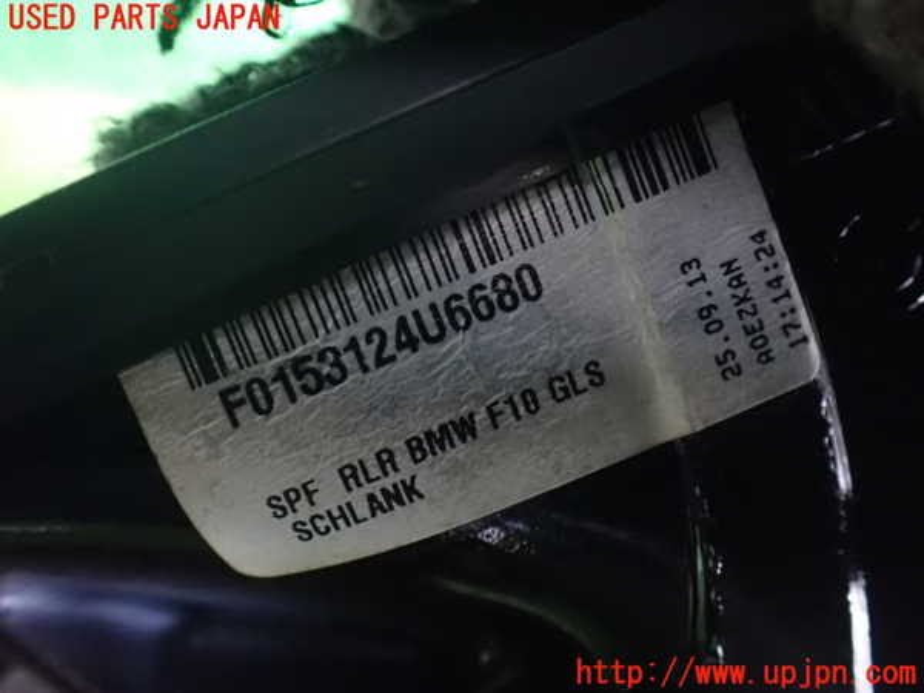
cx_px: 462
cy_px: 346
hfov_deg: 60.0
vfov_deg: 46.8
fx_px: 801
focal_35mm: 30
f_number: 2.3
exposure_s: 1/25
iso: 1600
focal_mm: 5.4
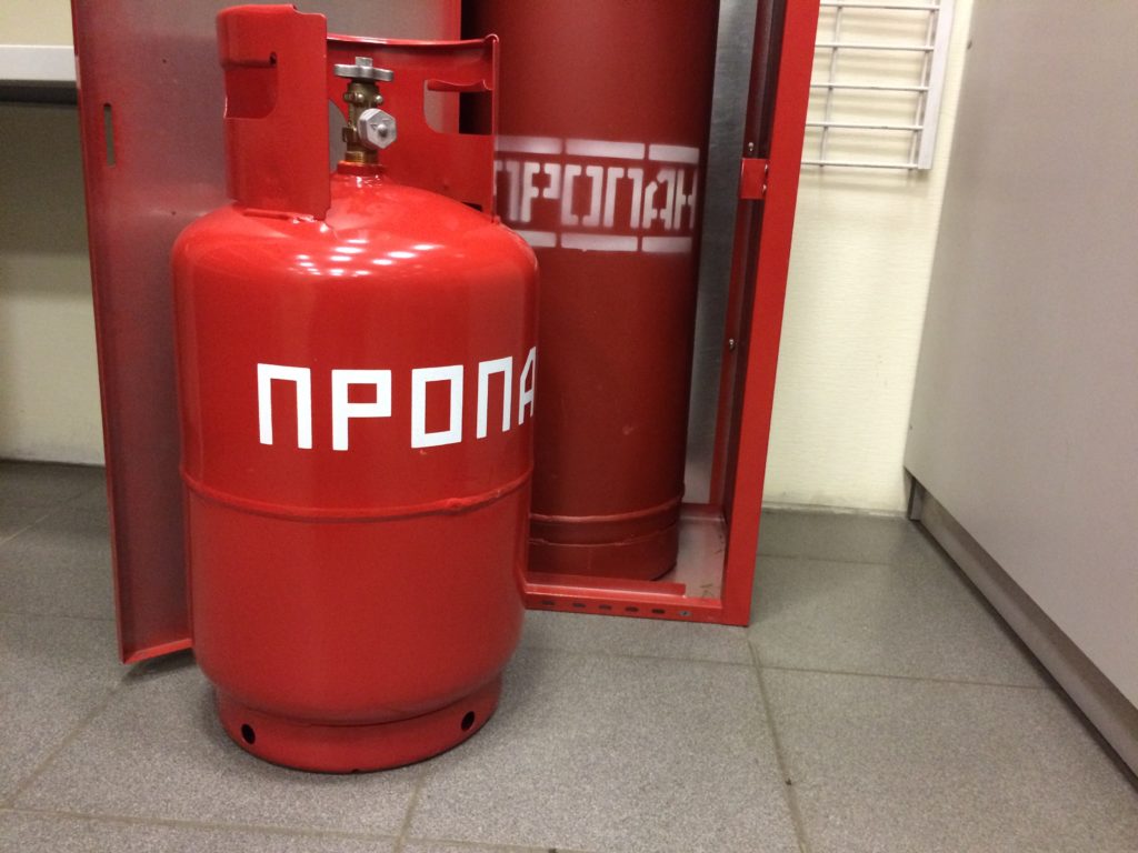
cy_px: 426
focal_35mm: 29
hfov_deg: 61.7
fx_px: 953
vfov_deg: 48.2
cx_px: 569
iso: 320
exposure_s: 1/25
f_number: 2.2
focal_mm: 4.15
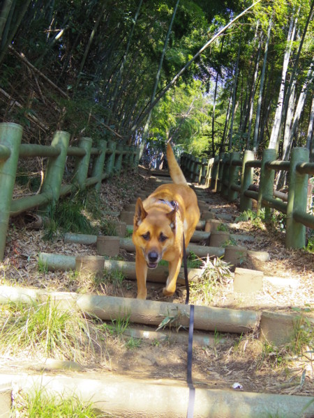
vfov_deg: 40.4
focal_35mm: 47
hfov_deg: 30.9
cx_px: 157
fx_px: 568
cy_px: 209
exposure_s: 1/320
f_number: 3.2
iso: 250
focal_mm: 8.5
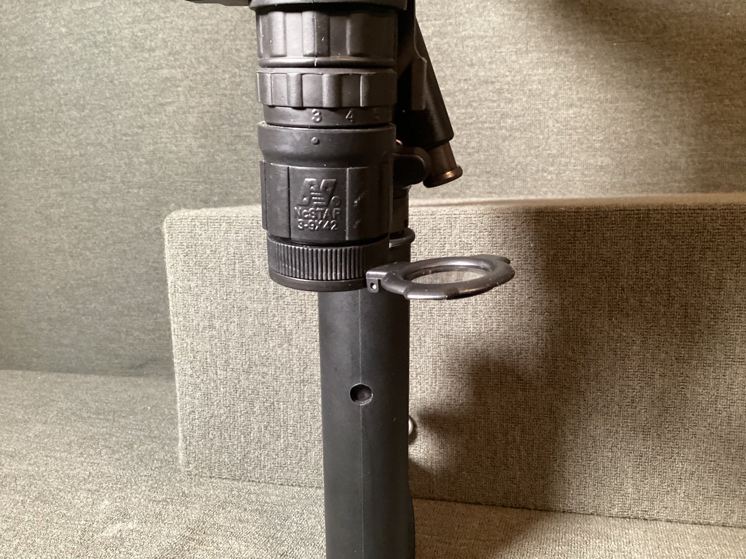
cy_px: 280
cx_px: 373
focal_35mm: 31
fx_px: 668
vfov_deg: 45.4
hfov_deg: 58.3
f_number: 2.4
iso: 400
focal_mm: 3.3
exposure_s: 1/33
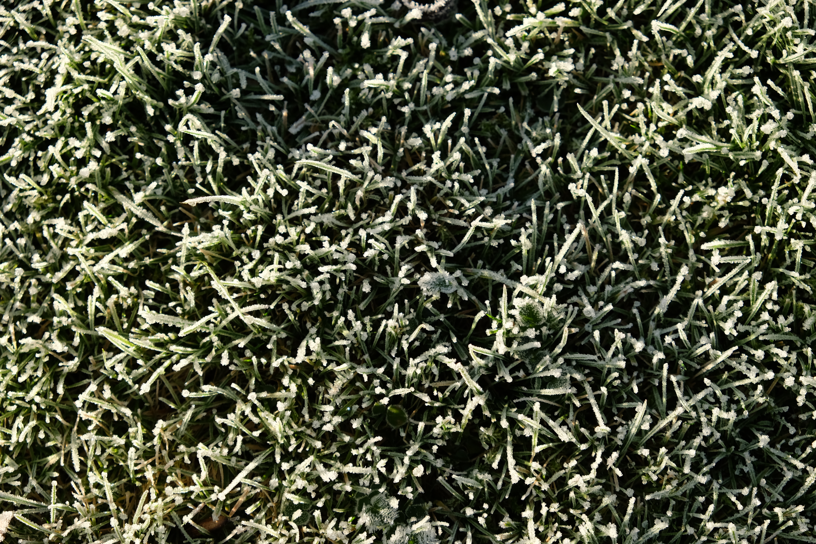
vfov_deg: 16.5
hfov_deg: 24.5
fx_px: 1881
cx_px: 408
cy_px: 272
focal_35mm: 83
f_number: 5.6
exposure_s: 1/170
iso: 200
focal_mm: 55
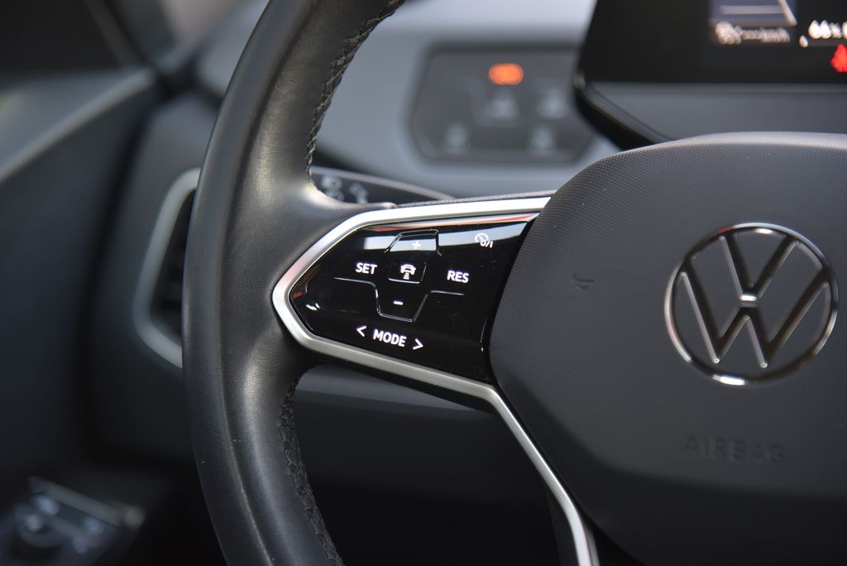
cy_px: 283
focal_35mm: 120
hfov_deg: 17.1
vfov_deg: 11.4
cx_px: 424
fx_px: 2825
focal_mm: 120
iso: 500
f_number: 4
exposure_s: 1/60
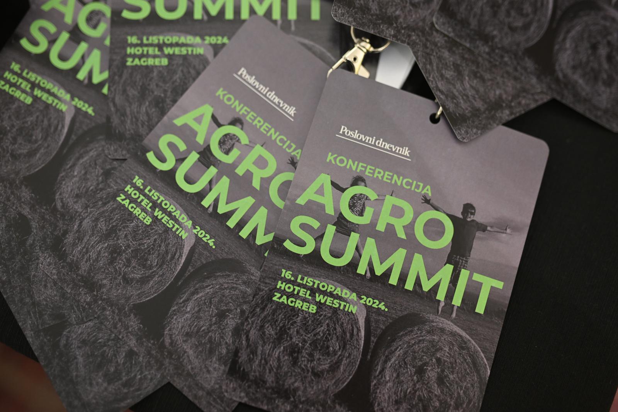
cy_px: 206
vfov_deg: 37.9
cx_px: 309
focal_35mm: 35
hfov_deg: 54.4
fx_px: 601
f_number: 2
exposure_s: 1/60
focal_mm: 35
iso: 1600
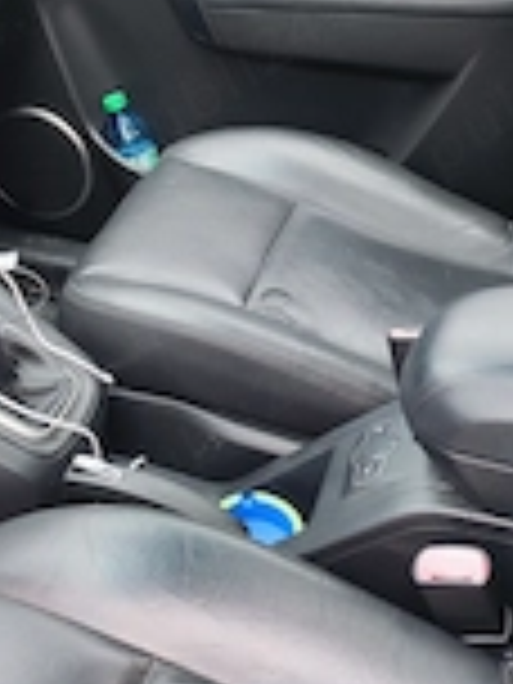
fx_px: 1304
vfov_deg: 28.8
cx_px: 94
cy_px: 142
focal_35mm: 66
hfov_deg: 21.9
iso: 268
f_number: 1.79
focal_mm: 4.7
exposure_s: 1/50
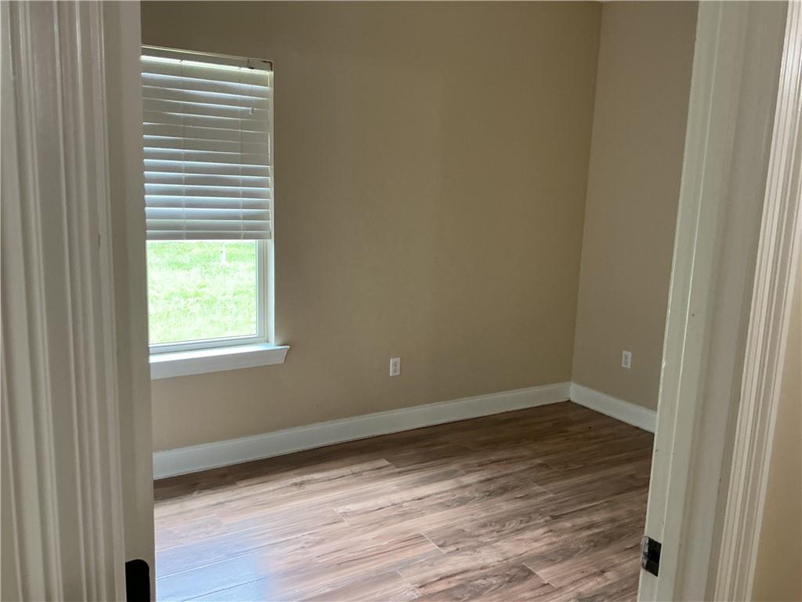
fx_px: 672
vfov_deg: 48.2
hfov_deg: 61.7
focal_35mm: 29
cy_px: 301
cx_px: 401
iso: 100
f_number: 1.8
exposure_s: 1/60
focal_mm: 3
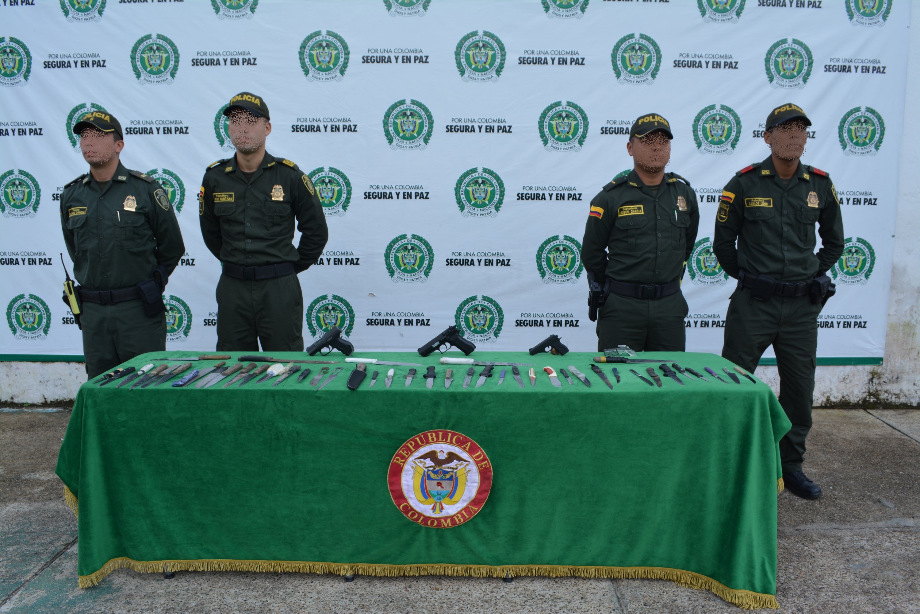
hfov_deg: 67.4
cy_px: 307
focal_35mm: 27
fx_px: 690
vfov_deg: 47.9
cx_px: 460
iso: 200
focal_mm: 18
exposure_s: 1/200
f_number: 7.1
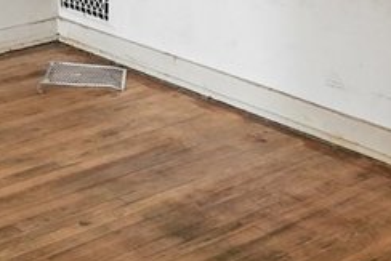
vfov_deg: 13.0
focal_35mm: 93
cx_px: 271
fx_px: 1011
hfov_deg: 21.8
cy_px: -239
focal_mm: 14
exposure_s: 1/5
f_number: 2.8
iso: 400
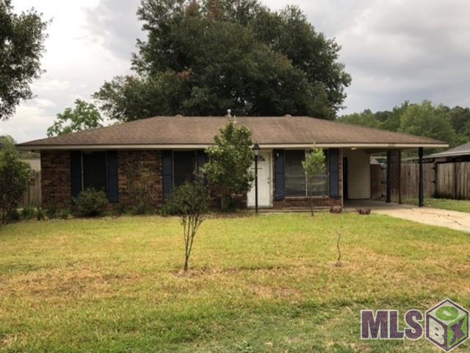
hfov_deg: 63.4
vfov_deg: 49.7
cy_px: 176
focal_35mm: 28
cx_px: 235
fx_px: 380
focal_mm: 4
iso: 25
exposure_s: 1/1473
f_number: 1.8
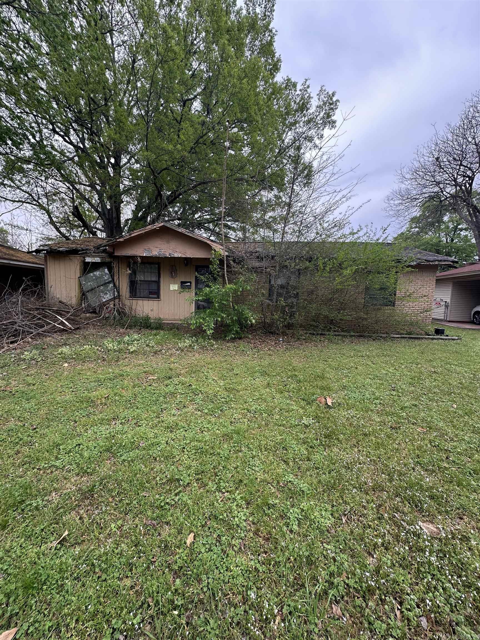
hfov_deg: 85.7
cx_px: 240
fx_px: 259
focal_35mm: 14
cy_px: 320
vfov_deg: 102.1
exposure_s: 1/99
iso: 50
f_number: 2.2
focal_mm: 2.22
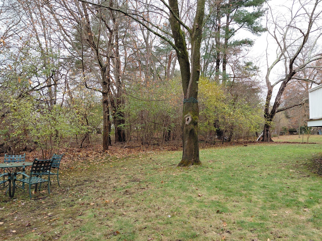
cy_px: 120
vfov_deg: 54.9
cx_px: 161
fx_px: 233
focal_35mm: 25
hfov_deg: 69.4
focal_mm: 4.69
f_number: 1.8
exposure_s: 1/280
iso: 50
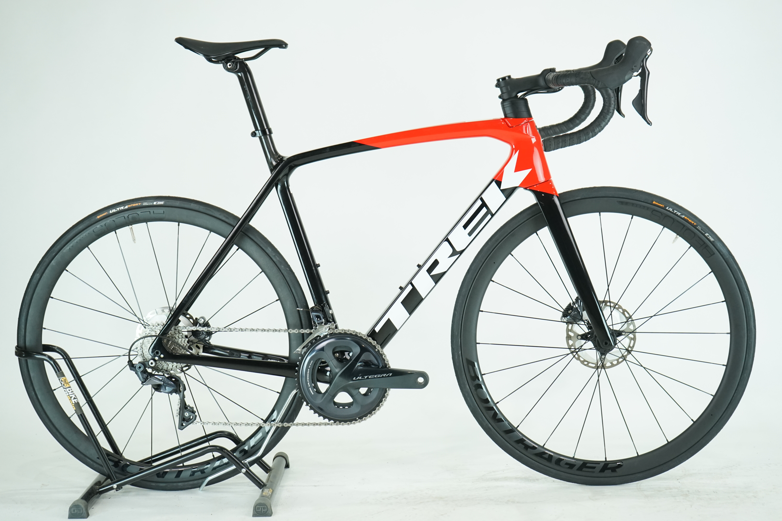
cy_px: 260
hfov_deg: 32.4
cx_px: 391
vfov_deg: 21.9
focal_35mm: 62
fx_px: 1347
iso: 1600
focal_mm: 62
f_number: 5.6
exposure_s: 1/200
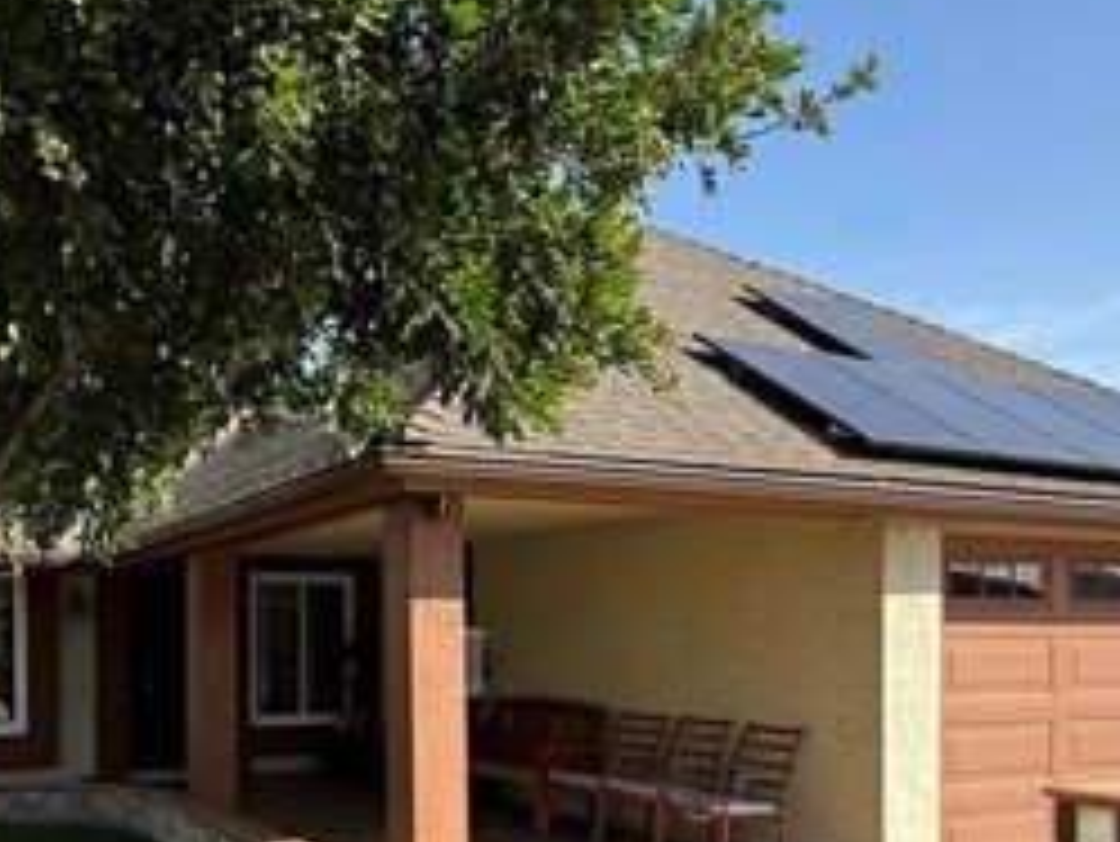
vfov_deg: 38.5
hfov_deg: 50.4
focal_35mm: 36
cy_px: 648
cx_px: 369
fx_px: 1165
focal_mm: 2.22
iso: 50
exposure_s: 1/672
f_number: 2.2
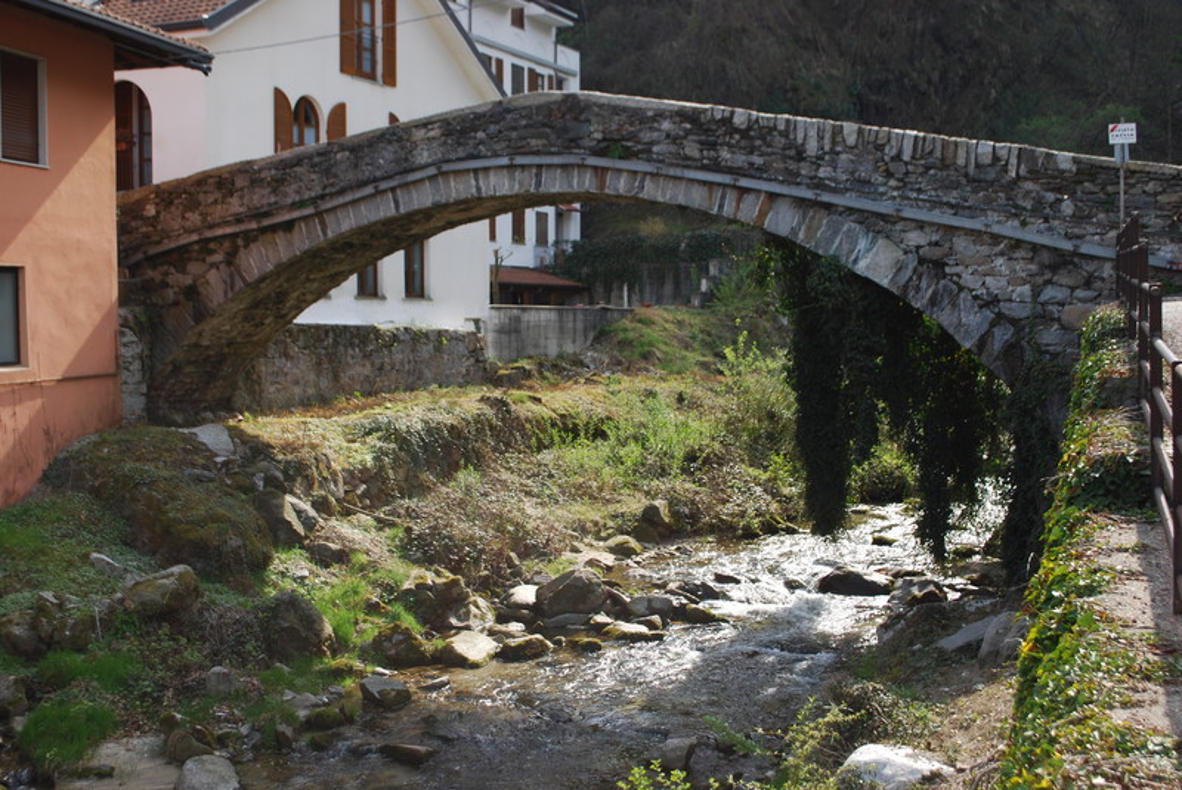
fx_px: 1430
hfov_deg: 44.9
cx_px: 591
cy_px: 395
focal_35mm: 44
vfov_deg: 30.9
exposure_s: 1/125
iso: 100
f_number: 5.6
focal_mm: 29
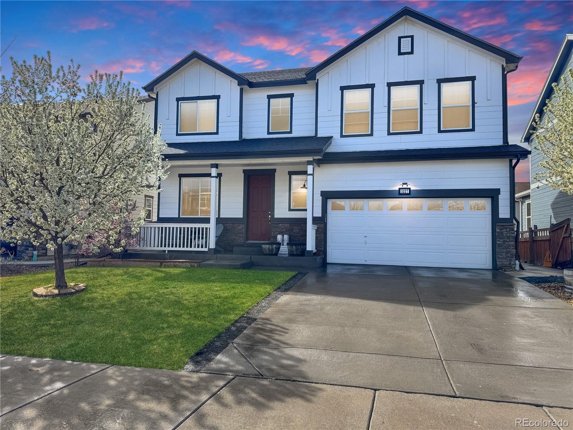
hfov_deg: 71.6
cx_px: 286
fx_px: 397
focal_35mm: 24
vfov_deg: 56.8
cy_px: 215
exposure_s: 1/2300
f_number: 1.8
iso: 80
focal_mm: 6.76
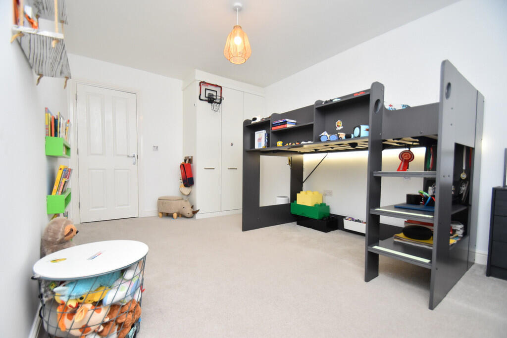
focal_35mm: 15
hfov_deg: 100.4
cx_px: 254
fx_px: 211
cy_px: 169
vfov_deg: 77.3
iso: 800
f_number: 4
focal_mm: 10
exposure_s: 1/125
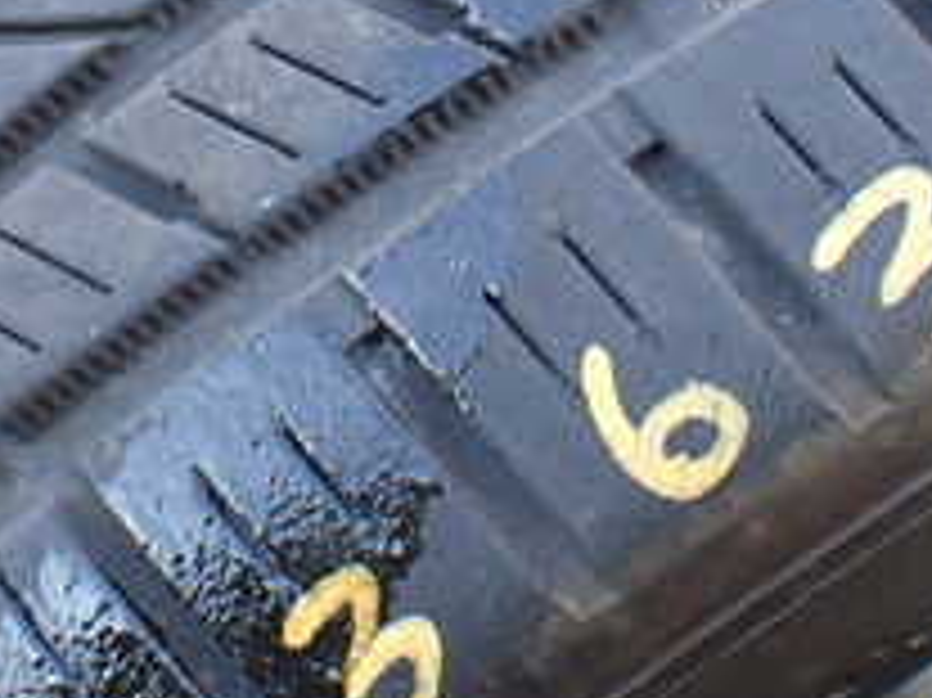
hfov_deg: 22.5
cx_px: 468
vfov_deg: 16.5
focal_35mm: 87
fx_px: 2341
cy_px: -59
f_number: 2.3
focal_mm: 5.4
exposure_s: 1/125
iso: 160
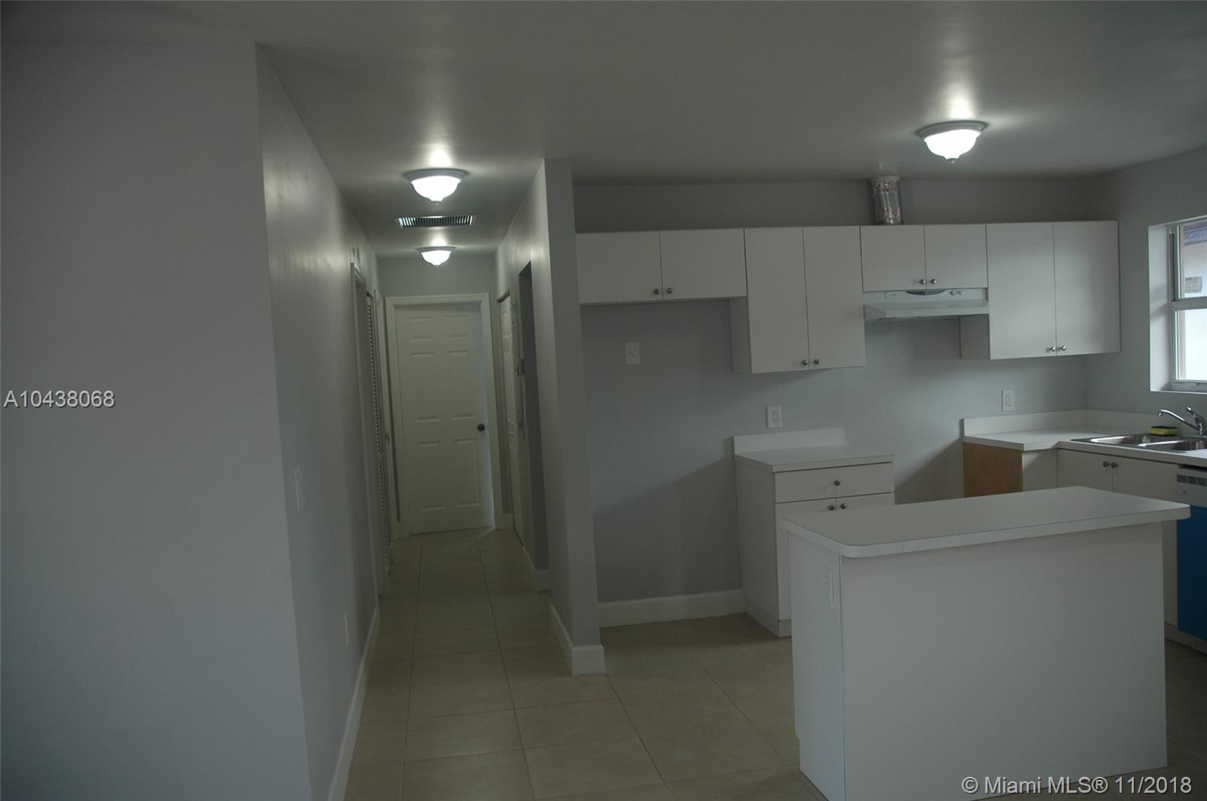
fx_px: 904
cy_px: 400
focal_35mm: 27
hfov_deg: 67.5
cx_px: 604
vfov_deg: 47.8
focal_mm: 18
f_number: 3.5
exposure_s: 1/60
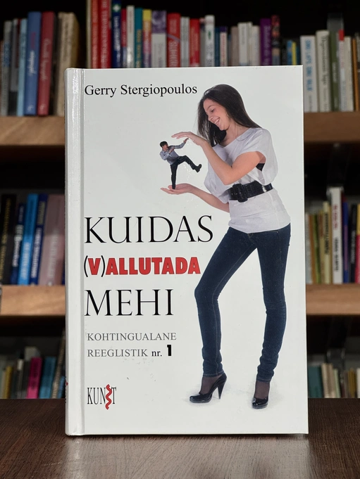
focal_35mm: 77
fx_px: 1067
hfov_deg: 19.1
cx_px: 180
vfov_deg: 25.3
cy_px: 240
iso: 100
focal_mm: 9
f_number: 2.8
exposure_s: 1/99
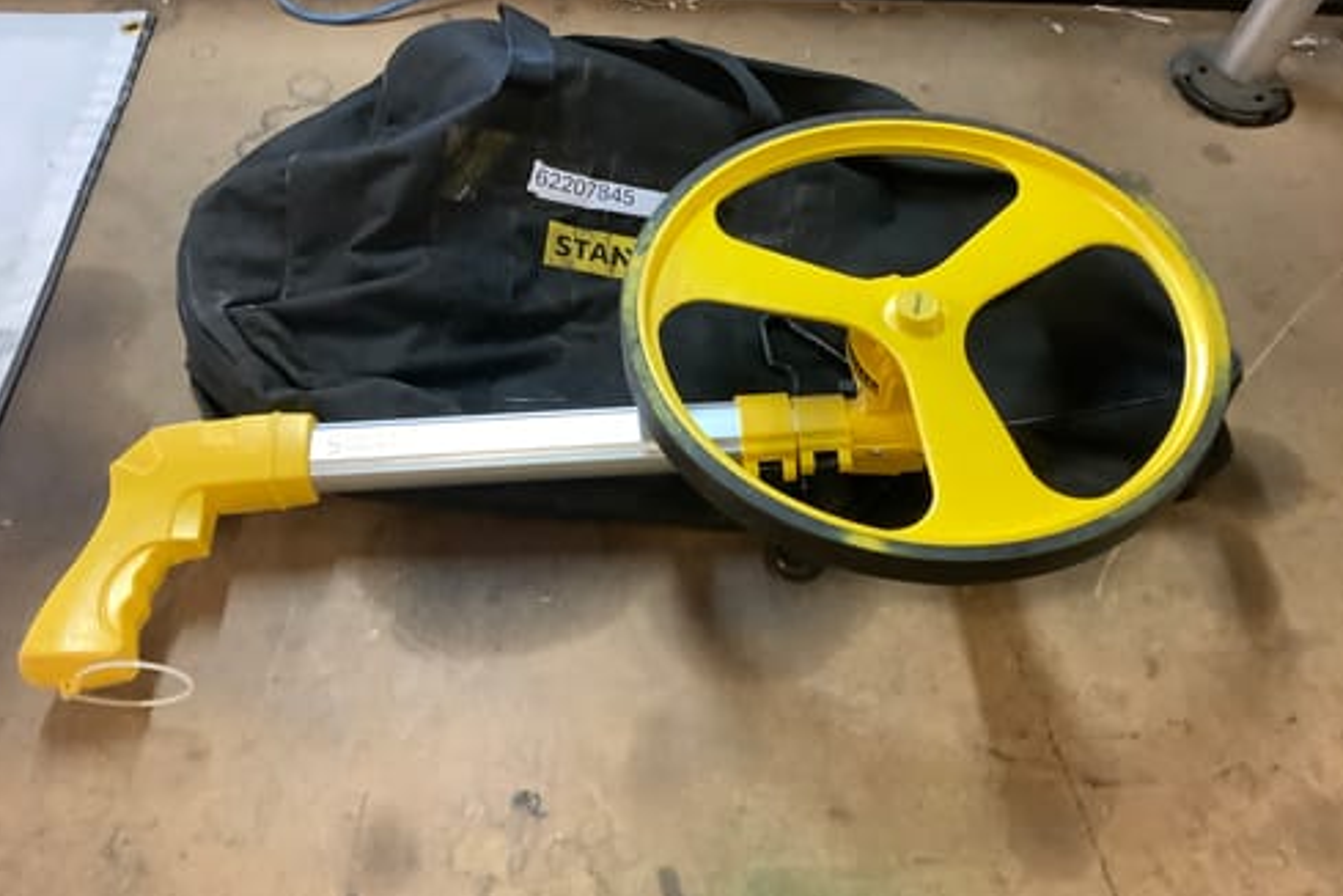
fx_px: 1231
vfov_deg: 40.0
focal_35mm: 33
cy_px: 419
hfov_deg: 57.2
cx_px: 665
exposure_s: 1/33
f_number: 2.4
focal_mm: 3.3
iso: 320
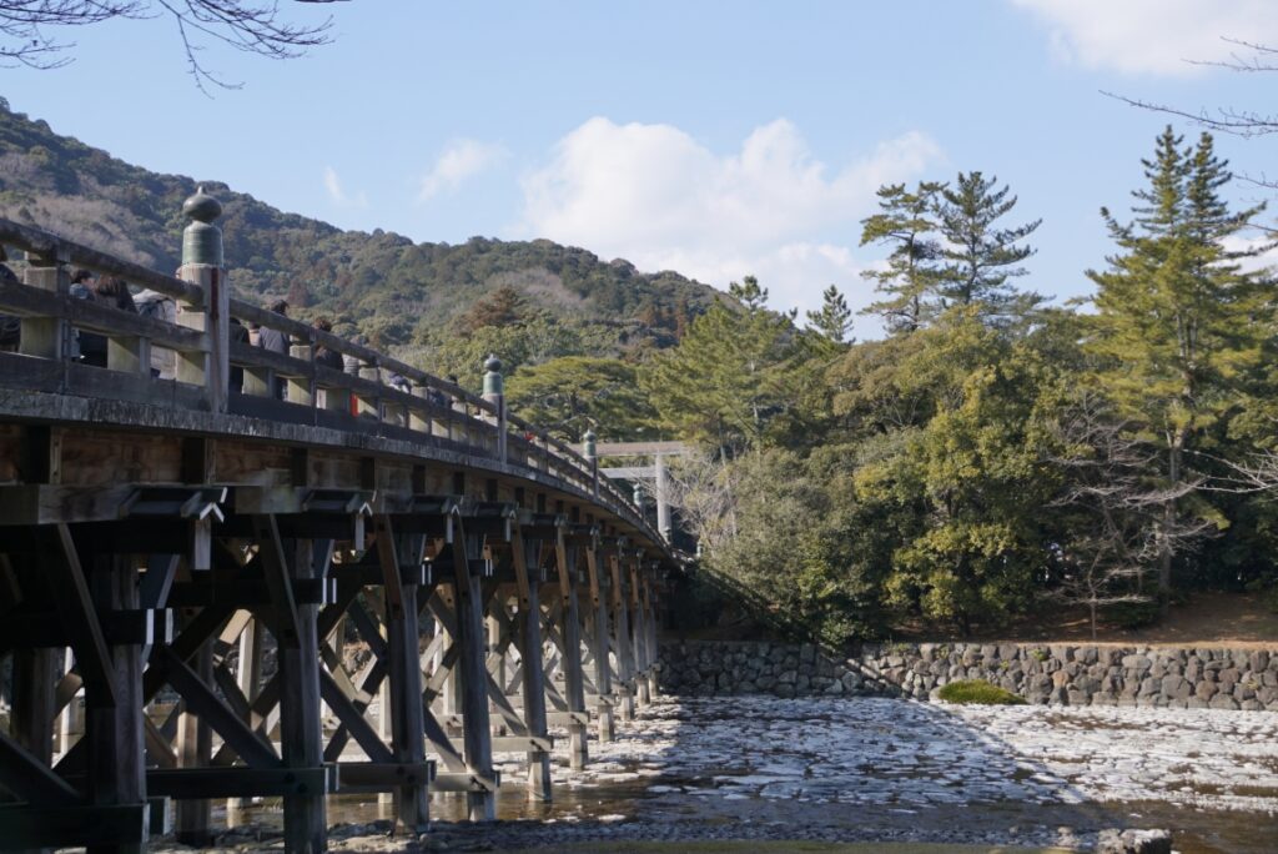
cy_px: 427
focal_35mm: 52
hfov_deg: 37.8
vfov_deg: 25.8
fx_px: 1865
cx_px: 639
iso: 100
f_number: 7.1
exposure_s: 1/200
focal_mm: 35
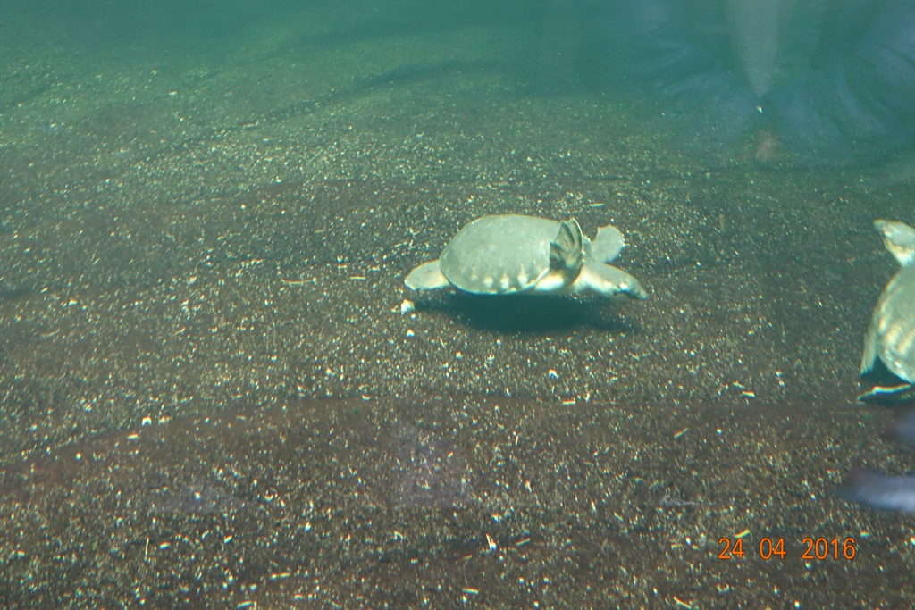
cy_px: 305
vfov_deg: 28.1
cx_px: 458
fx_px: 1220
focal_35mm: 48
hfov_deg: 41.1
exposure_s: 1/20
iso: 800
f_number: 2.8
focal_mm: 17.7
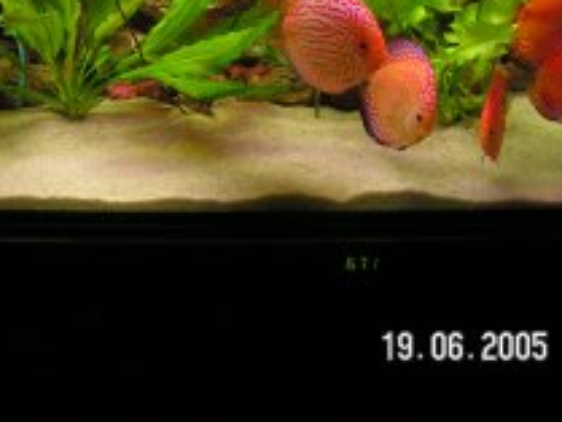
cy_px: 22
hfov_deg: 27.5
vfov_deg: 20.8
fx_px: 1121
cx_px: 99
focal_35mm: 69
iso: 200
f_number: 3.2
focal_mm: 6
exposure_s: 1/30
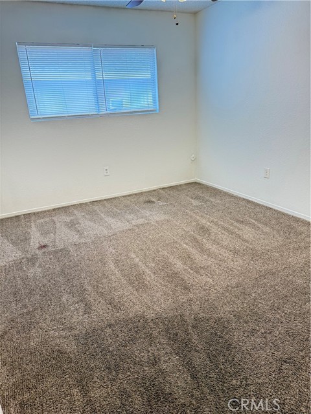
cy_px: 207
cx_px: 156
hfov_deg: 56.8
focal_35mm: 24
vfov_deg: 71.6
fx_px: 287
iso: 500
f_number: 1.78
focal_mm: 6.76
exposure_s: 1/60
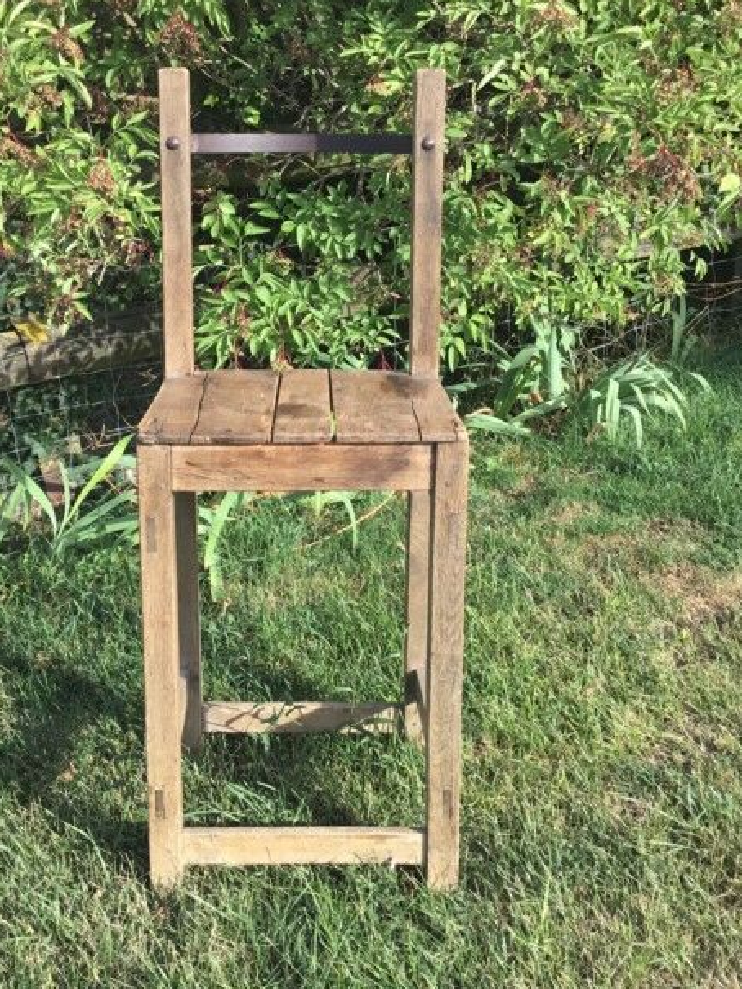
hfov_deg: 35.0
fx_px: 1171
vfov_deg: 45.5
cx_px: 299
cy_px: 389
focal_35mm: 41
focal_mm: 3.3
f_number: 2.4
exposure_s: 1/359
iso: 25
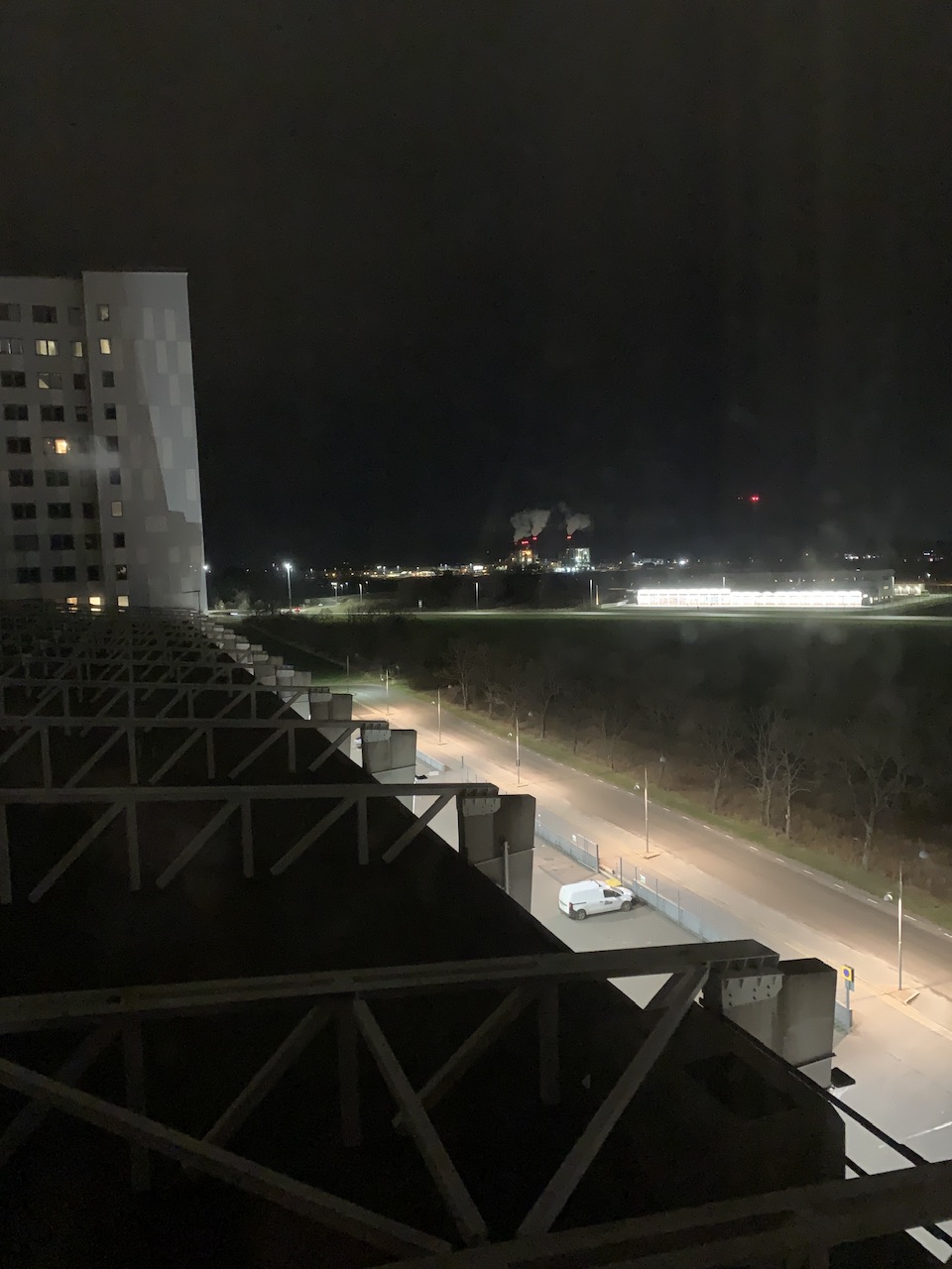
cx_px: 476
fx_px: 953
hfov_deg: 53.1
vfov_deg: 67.3
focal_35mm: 26
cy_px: 634
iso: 1250
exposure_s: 1/4
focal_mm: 4.25
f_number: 1.8
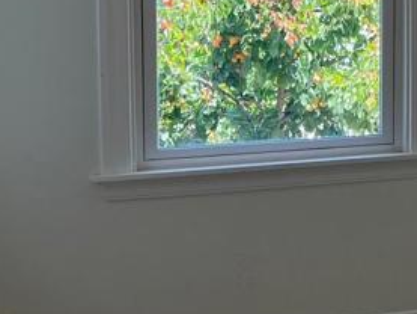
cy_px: -8
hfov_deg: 19.1
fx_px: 1157
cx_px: 522
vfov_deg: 15.1
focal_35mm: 96
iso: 50
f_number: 1.5
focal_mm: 5.7
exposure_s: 1/297
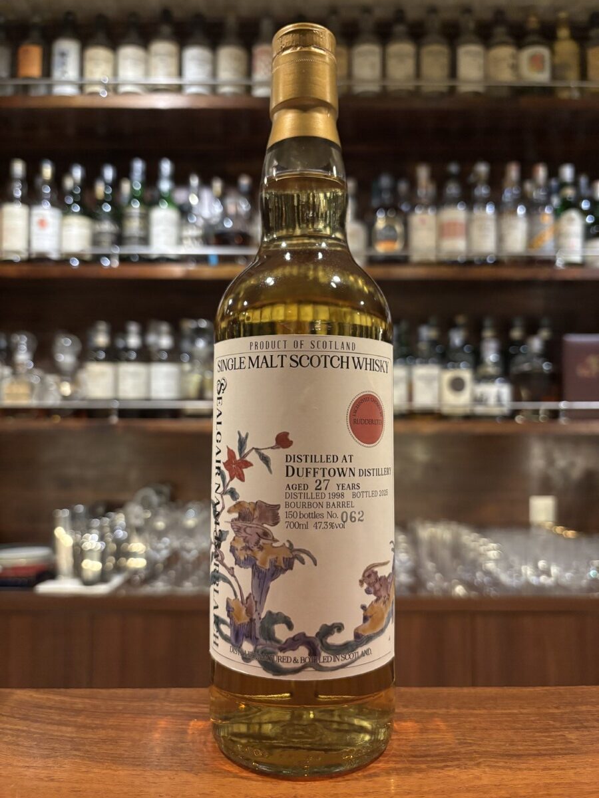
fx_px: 600
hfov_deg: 53.1
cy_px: 399
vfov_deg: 67.3
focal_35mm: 26
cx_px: 300
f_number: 1.6
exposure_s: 1/48
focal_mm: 5.96
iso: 500
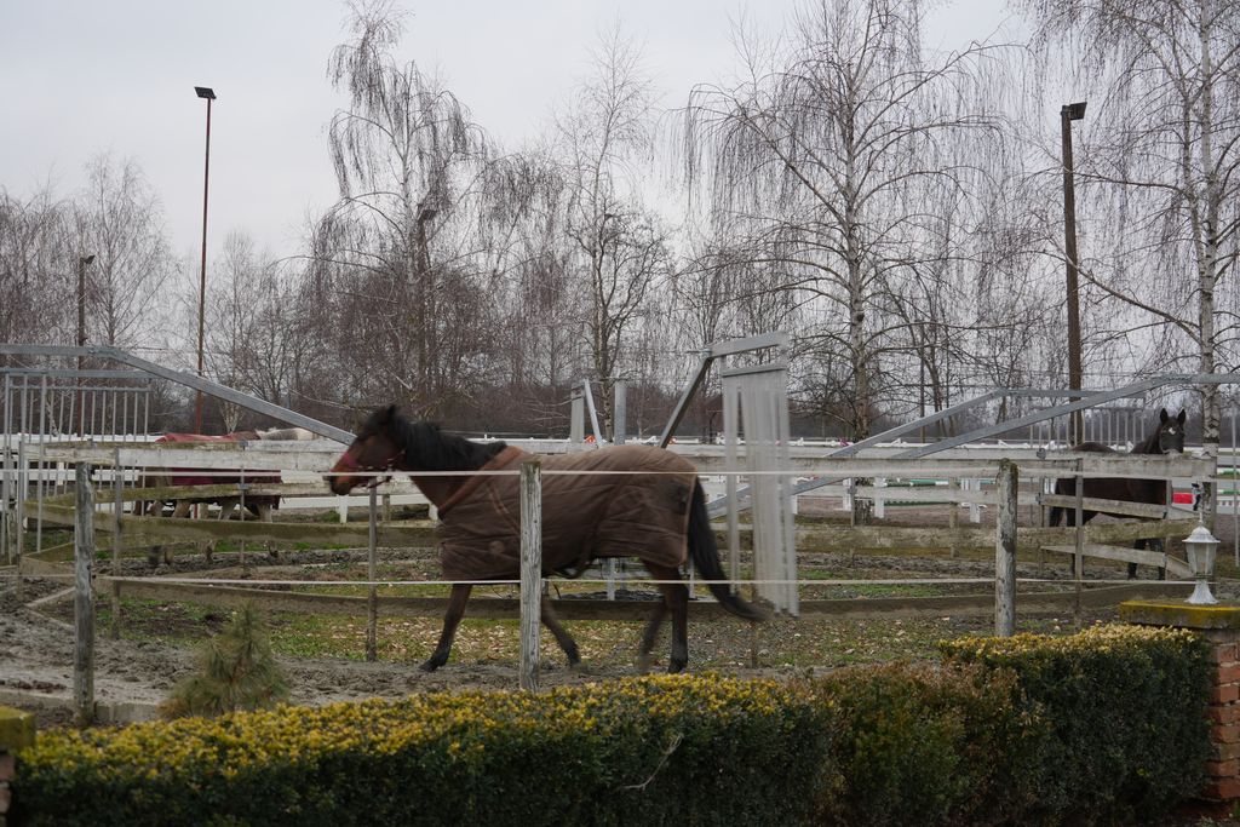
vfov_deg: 26.0
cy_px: 414
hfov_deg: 38.2
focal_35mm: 52
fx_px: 1791
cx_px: 620
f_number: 5
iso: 100
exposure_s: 1/60
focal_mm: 52
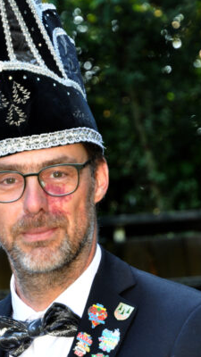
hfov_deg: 6.0
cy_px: 174
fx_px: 1902
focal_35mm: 201
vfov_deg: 10.7
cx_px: 38
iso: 320
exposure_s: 1/60
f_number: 5.6
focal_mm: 85
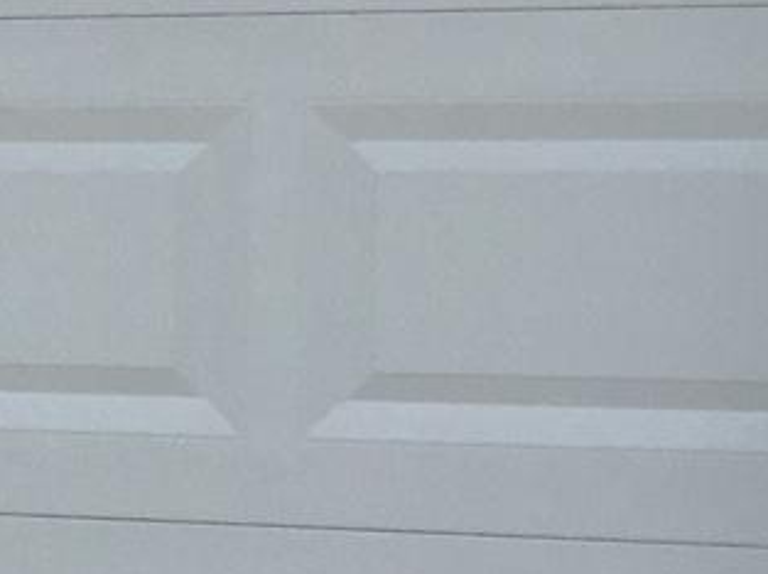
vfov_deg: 7.9
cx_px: -1107
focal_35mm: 187
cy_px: 302
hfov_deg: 9.4
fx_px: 4144
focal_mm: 4.15
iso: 25
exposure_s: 1/1131
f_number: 2.2
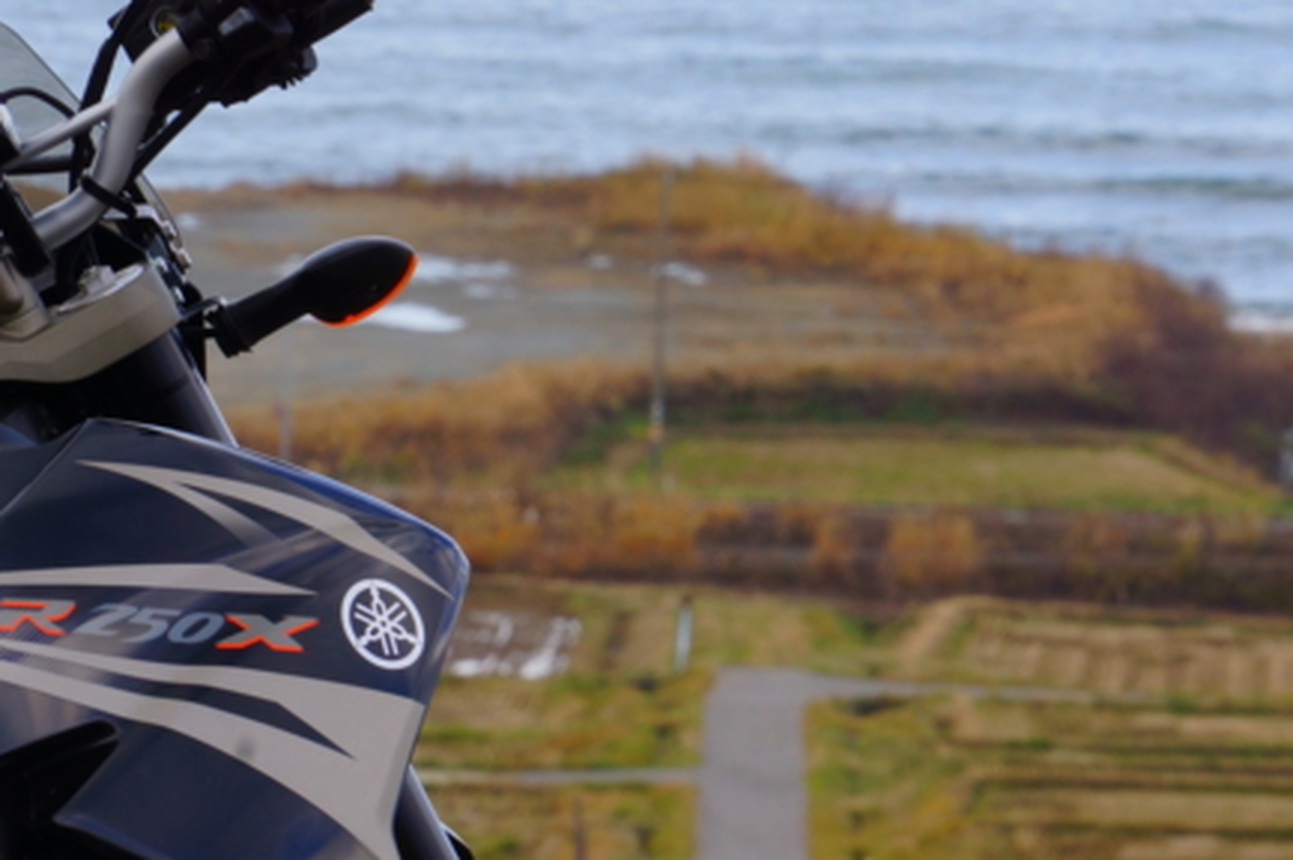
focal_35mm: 477
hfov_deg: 4.3
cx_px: 755
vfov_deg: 2.9
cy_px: 351
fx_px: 17119
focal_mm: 172
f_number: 20
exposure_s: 1/30
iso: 250
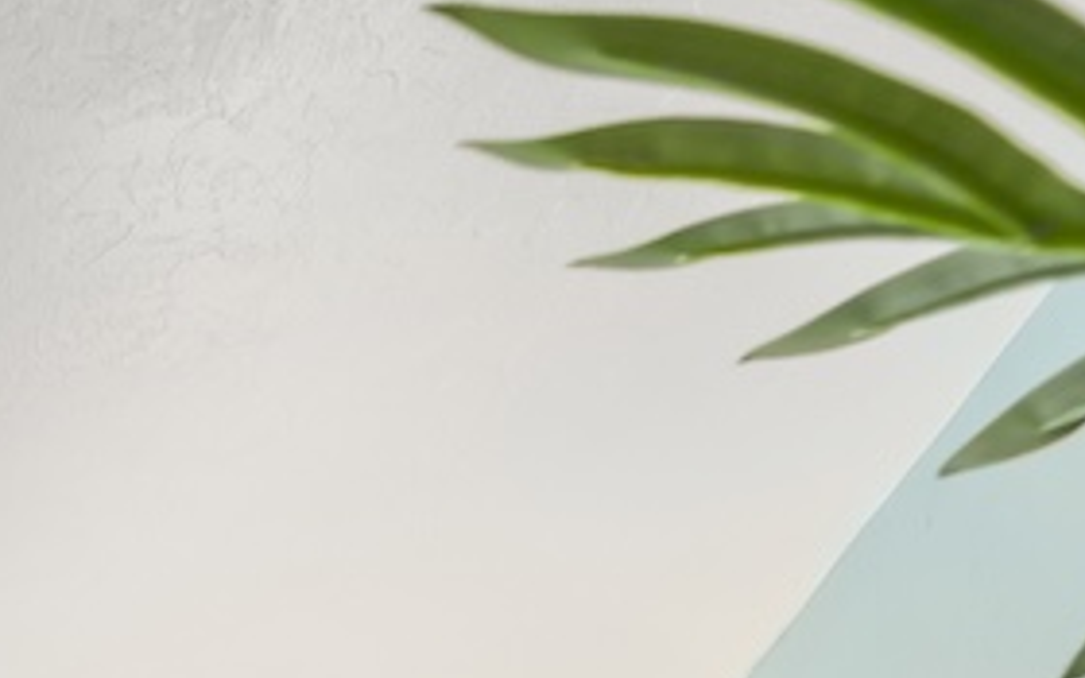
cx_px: -1554
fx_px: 2306
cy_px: 1869
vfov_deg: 11.7
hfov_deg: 14.9
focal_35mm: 78
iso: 160
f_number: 10
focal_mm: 14
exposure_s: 1/1.25
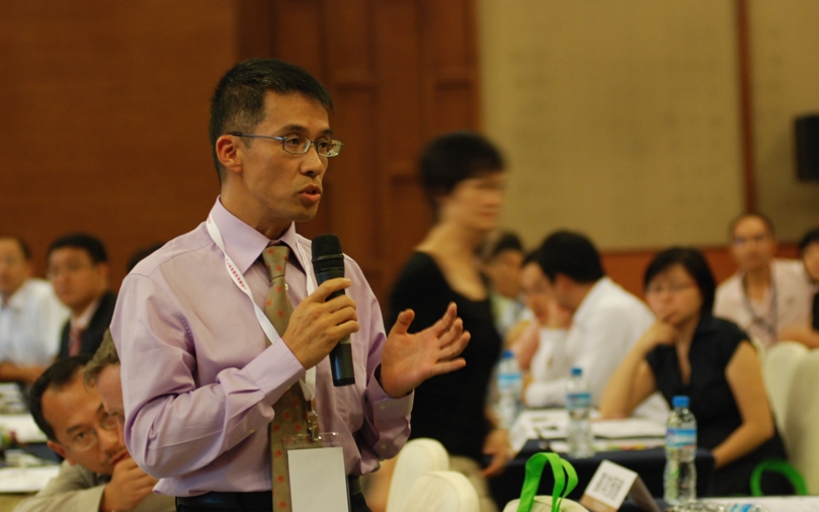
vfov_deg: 10.7
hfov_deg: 17.0
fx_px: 2746
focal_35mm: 123
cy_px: 245
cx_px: 411
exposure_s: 1/30
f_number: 3.2
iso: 800
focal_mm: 80
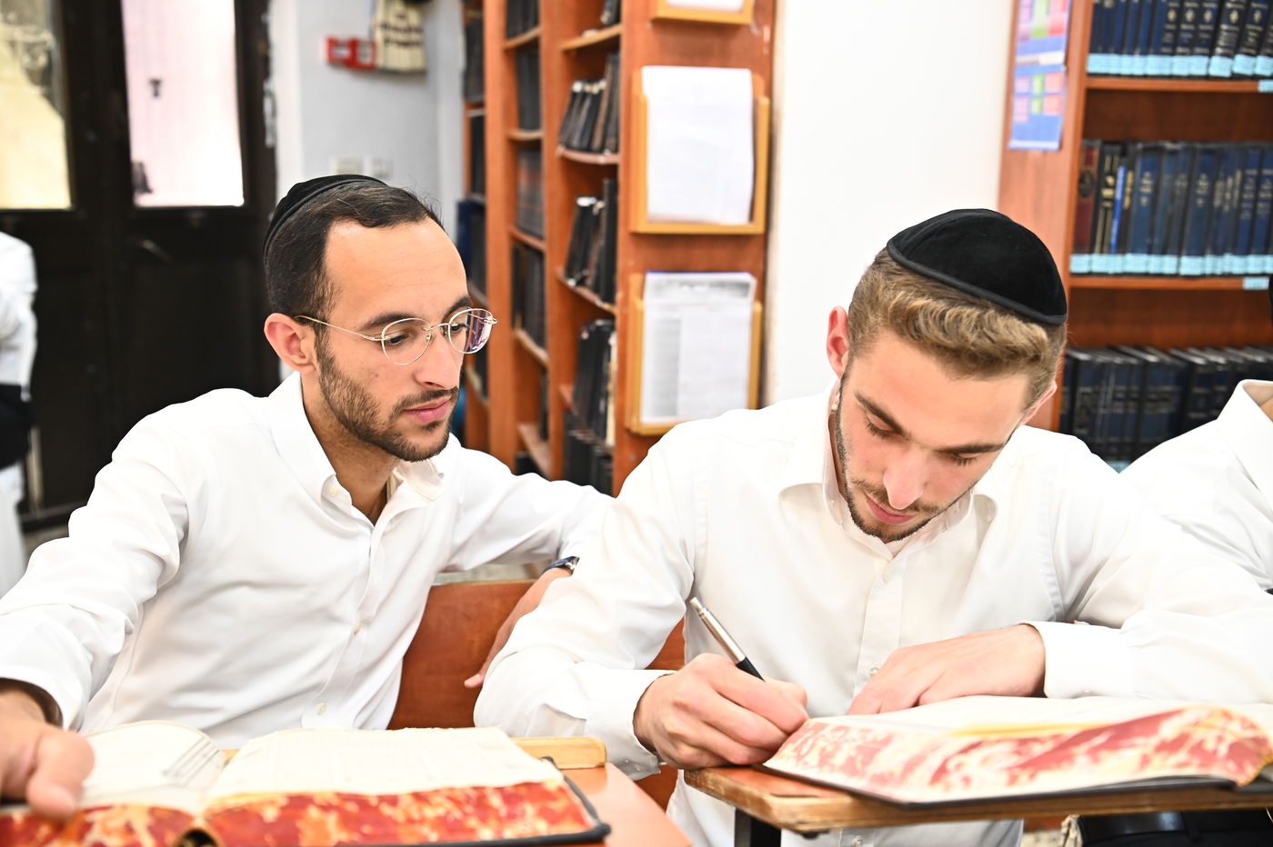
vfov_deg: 31.9
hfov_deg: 46.4
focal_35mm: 42
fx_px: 1484
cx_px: 636
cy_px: 424
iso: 2000
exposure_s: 1/200
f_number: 4.5
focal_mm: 42
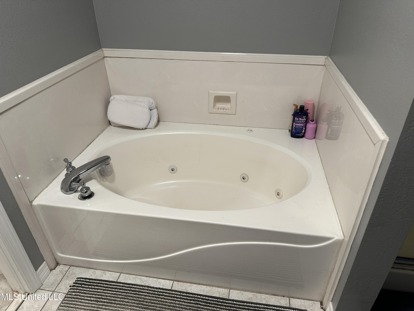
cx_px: 207
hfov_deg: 71.6
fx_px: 287
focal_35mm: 24
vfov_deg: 56.8
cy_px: 156
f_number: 1.78
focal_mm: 6.86
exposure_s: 1/60
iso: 125
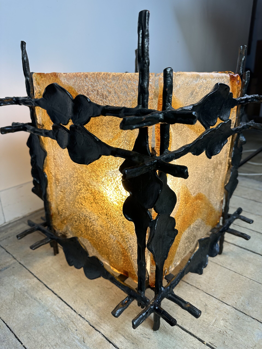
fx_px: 242
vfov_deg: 71.6
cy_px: 174
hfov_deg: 56.8
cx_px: 131
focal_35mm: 24
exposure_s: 1/105
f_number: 1.78
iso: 50
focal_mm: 6.86
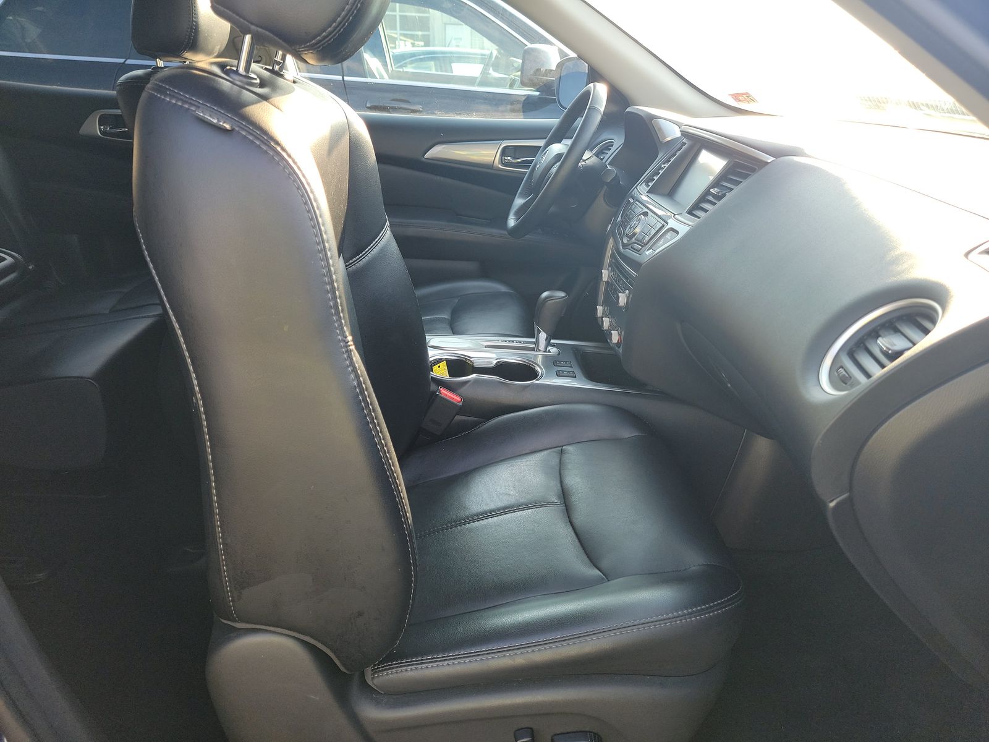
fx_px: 686
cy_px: 371
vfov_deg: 56.8
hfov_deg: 71.6
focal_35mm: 24
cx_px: 494
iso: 52
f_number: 1.8
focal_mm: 6.7
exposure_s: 1/59
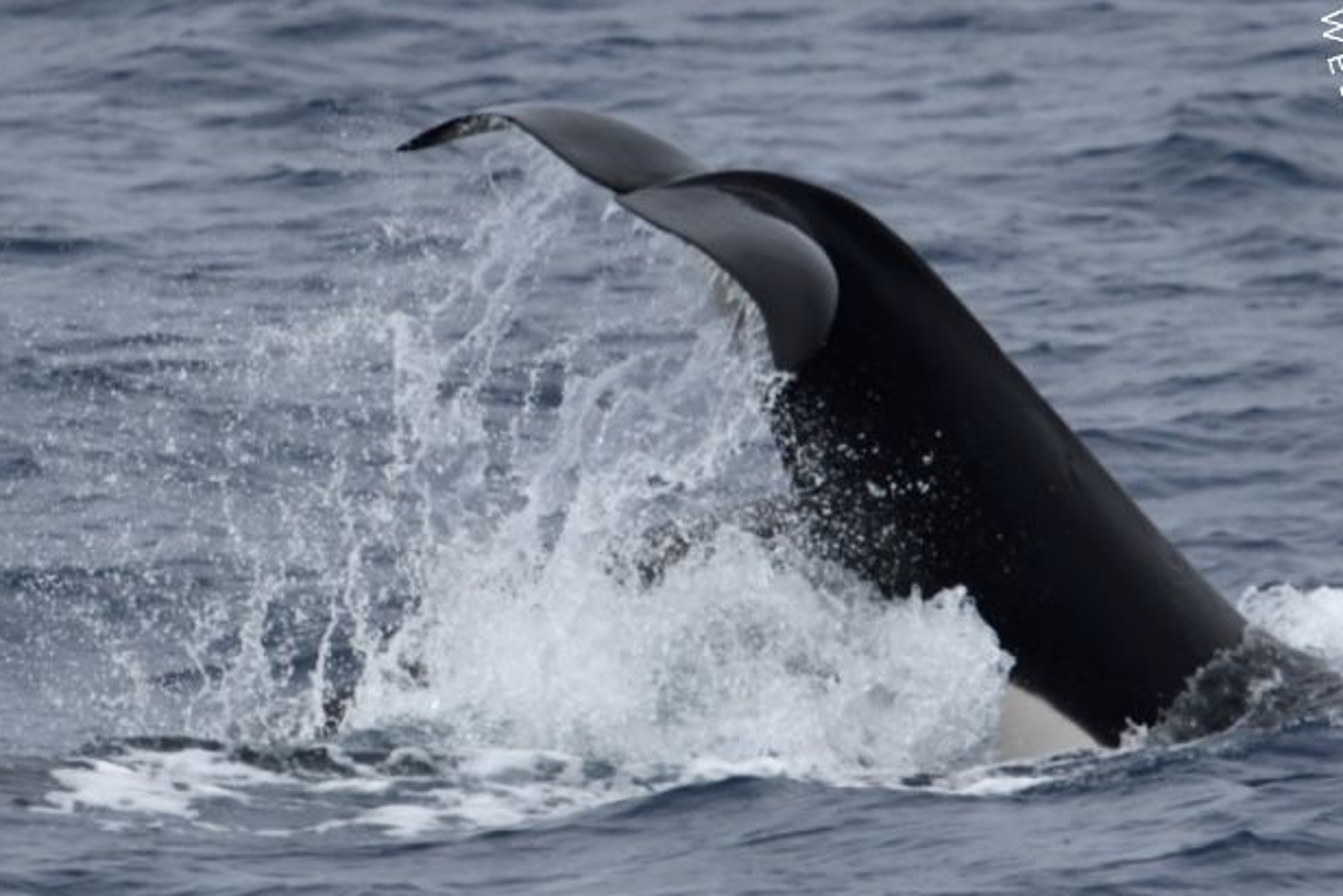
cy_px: 417
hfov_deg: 3.2
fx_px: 24215
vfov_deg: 2.1
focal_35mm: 649
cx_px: 791
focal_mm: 500
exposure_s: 1/8000
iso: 900
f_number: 6.3
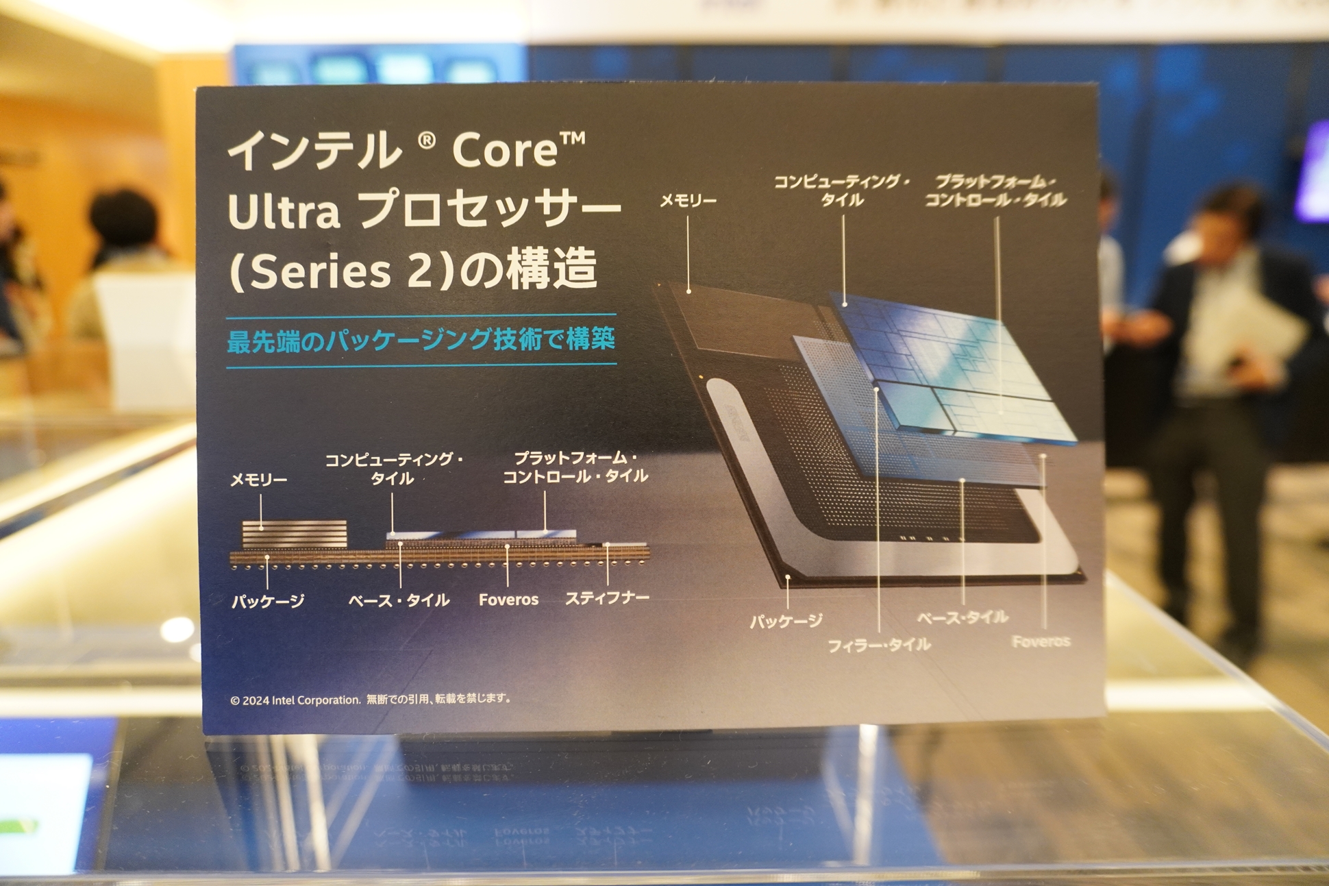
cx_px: 664
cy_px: 443
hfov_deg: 73.7
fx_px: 886
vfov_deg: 53.1
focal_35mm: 24
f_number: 4
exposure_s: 1/60
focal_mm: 16
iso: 1250
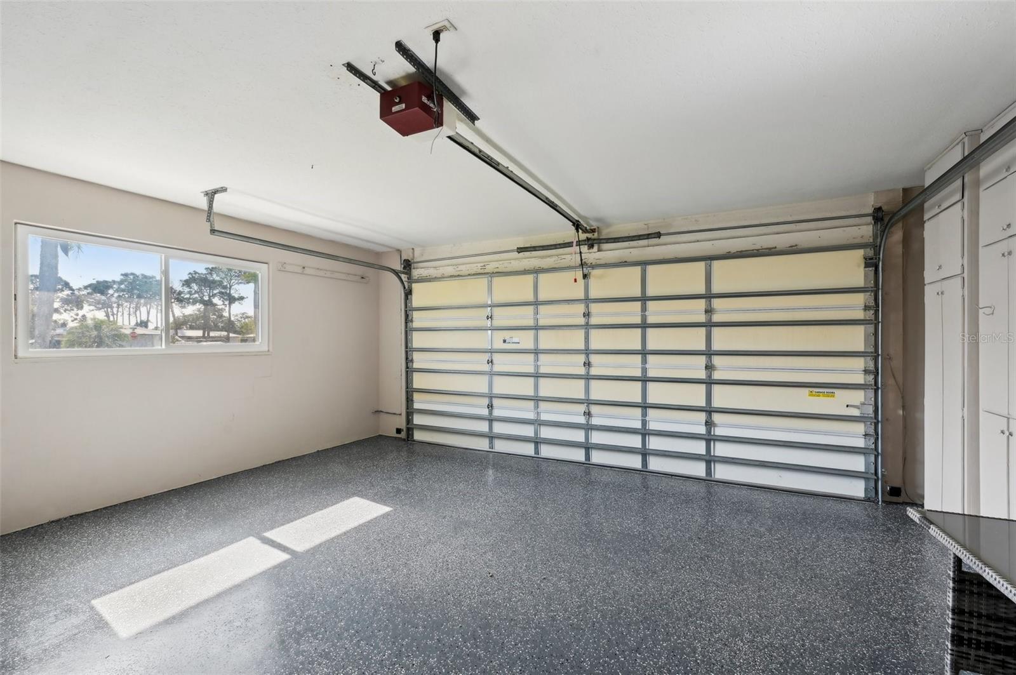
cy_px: 338
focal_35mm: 16
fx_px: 451
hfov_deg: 96.8
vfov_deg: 73.6
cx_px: 508
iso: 400
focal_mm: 16
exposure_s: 1/40
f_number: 8
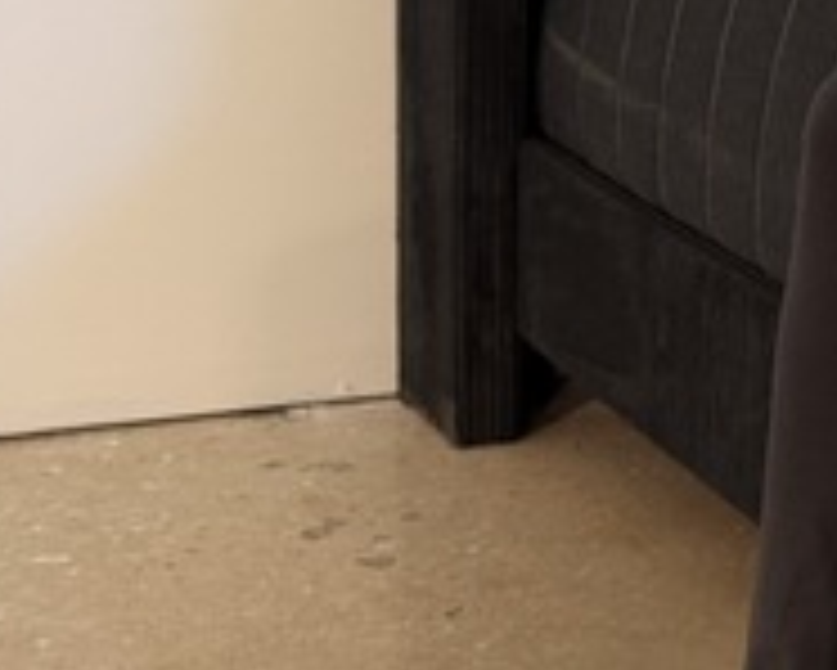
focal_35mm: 88
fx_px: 2181
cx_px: 1436
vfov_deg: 17.4
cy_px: 205
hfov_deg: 18.0
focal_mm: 6.76
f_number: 1.78
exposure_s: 1/60
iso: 200
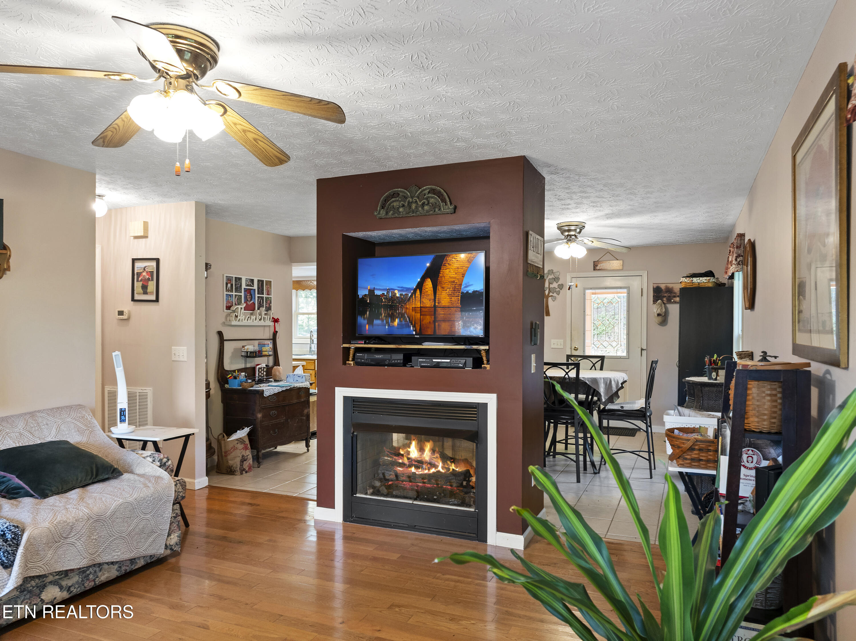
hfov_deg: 71.6
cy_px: 320
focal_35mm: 24
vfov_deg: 56.8
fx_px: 593
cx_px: 428
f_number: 2.8
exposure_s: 1/15
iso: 140
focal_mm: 12.29
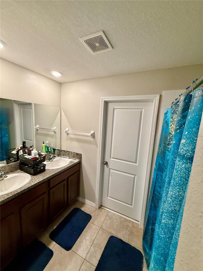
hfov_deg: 85.7
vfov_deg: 102.1
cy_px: 136
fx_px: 109
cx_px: 102
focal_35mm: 14
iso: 250
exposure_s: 1/60
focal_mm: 2.22
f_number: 2.2
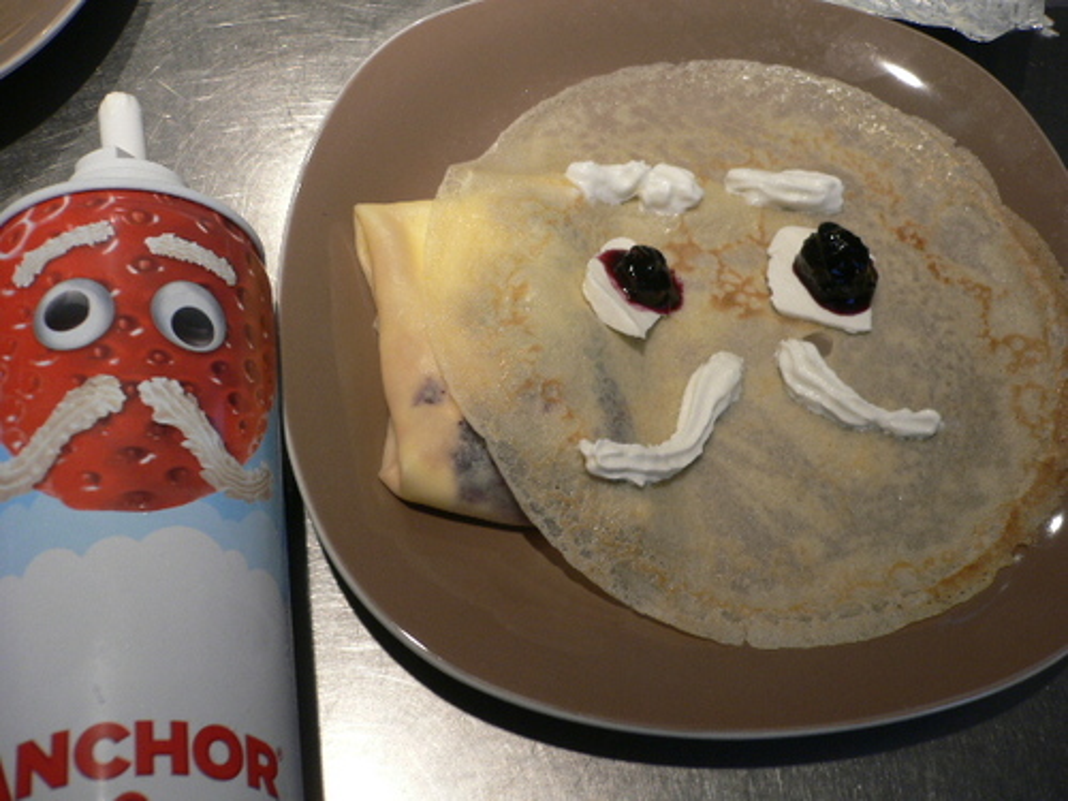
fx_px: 1080
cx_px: 534
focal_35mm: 35
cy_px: 400
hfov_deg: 52.6
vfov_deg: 40.7
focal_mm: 5.8
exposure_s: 1/60
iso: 100
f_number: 2.8
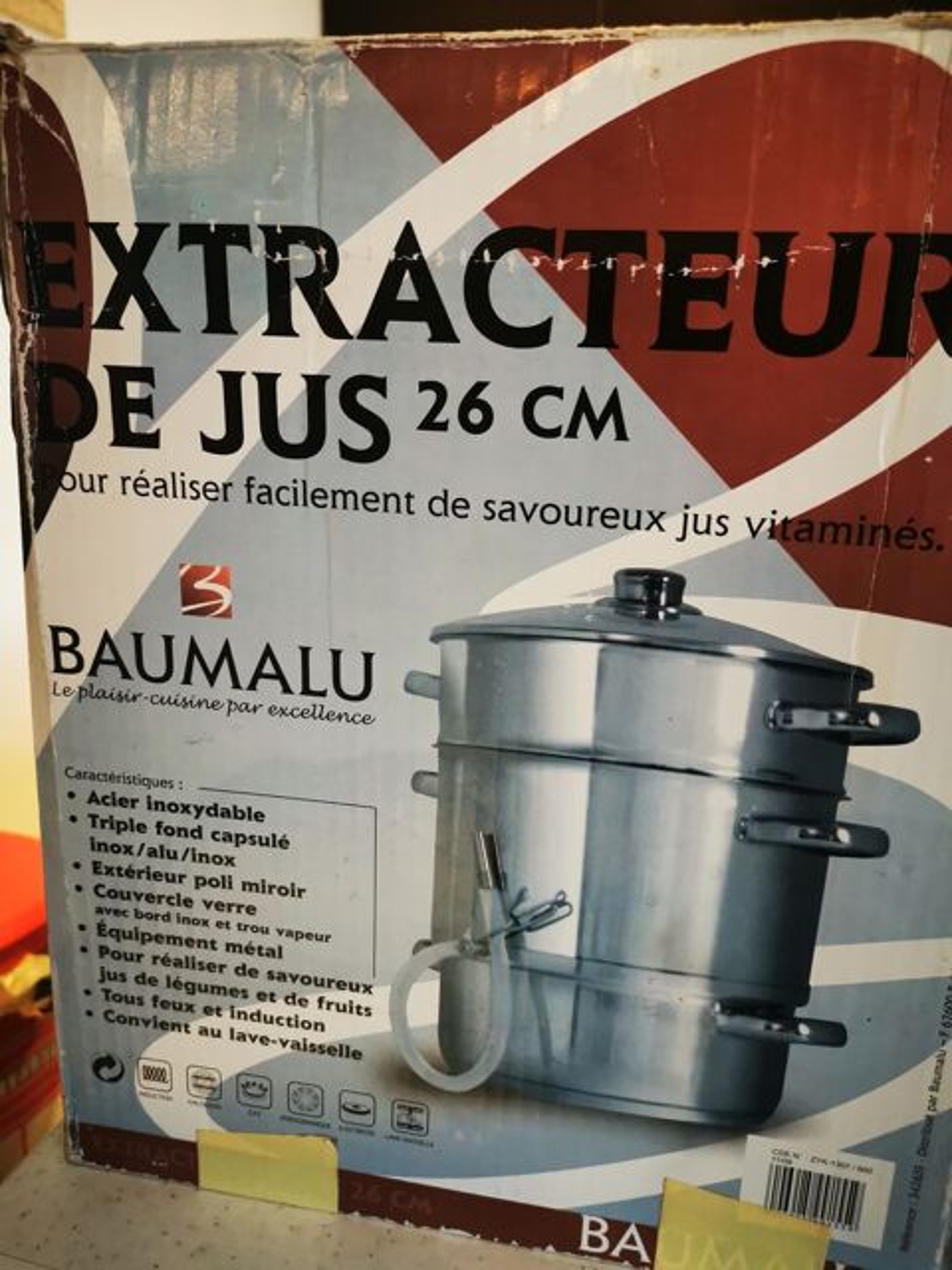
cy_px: 635
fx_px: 990
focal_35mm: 27
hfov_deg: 51.4
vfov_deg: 65.3
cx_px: 476
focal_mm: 5.58
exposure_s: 1/34.5
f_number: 1.8
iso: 400
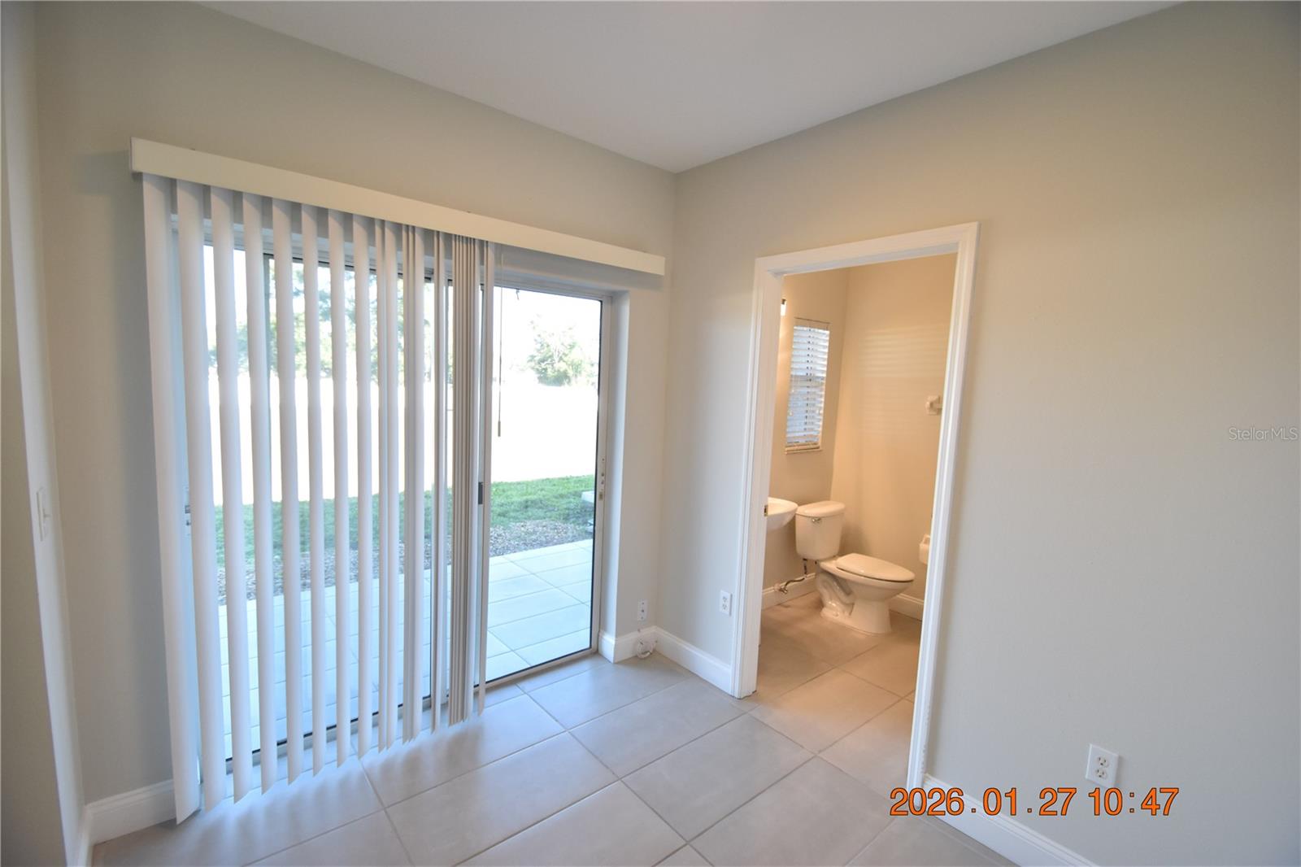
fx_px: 542
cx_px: 650
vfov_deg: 77.3
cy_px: 434
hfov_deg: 100.4
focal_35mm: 15
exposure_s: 1/180
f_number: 3.5
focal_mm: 10
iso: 800
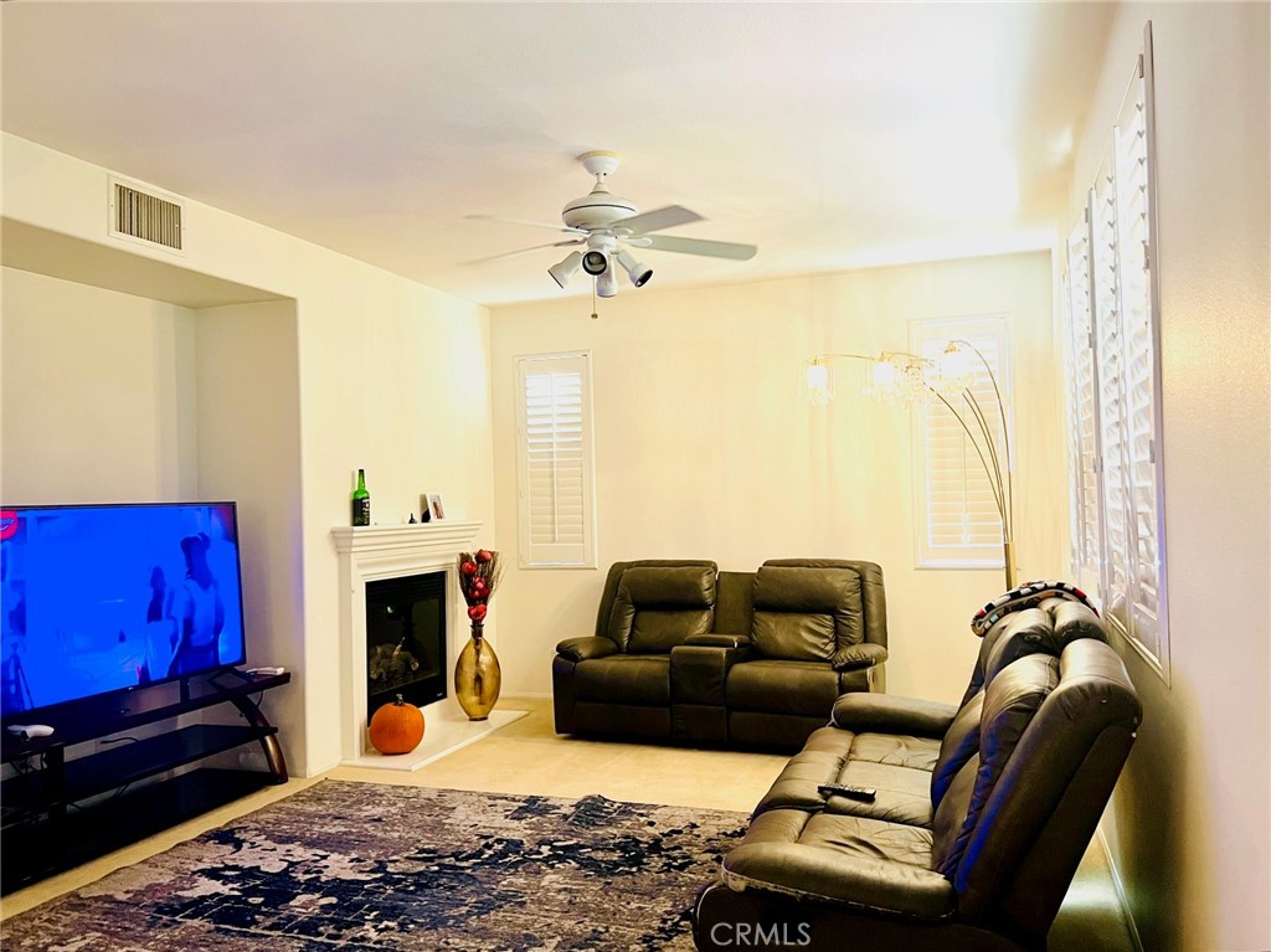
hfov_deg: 67.3
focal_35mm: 26
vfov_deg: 53.0
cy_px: 476
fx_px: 954
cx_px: 636
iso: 250
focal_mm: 5.7
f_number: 1.5
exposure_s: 1/60
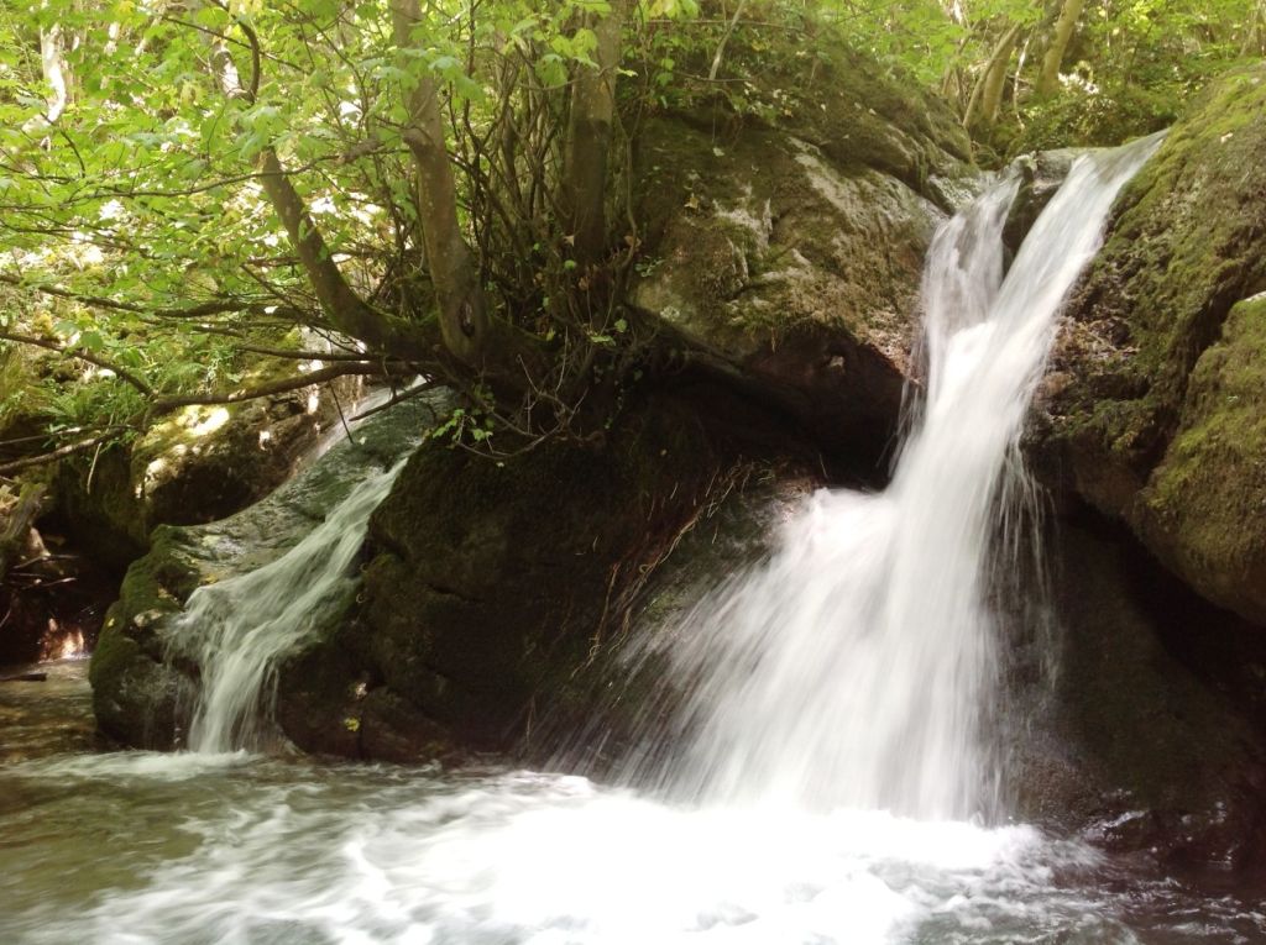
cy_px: 472
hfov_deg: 52.7
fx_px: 1278
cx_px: 633
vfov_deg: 40.6
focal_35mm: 35
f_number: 2.4
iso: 50
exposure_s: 1/17
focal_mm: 4.28
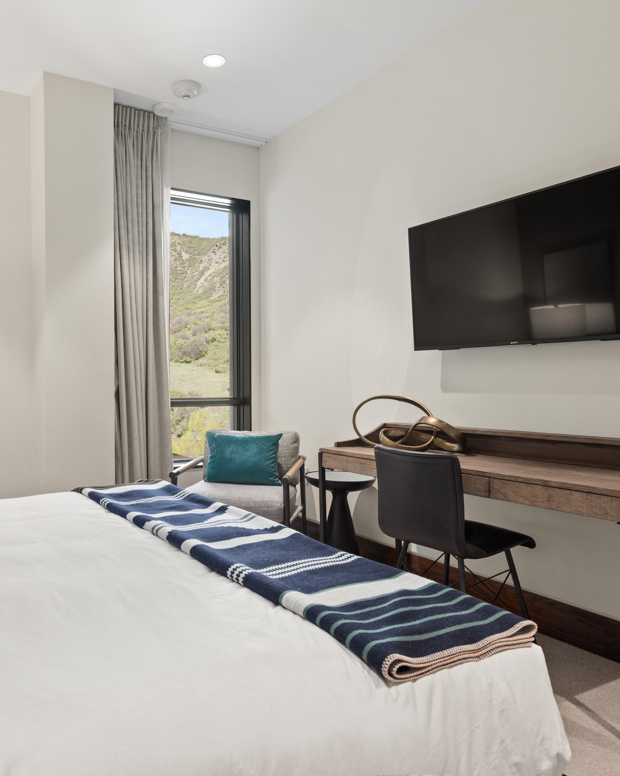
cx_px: 182
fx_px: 619
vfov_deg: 64.1
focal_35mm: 27
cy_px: 388
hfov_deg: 51.6
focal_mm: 19
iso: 500
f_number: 7.1
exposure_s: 1/6
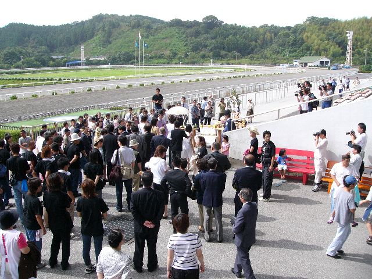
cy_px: 140
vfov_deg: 39.7
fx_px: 387
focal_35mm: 36
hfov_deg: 51.4
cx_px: 186
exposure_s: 1/1000
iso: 100
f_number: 2.8
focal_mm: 6
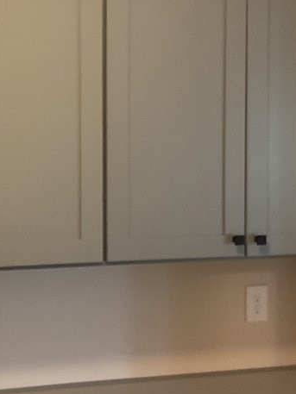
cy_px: 163
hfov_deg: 21.9
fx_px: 741
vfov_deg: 29.8
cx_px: 9
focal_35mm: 65
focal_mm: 3
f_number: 1.8
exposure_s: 1/60
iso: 250
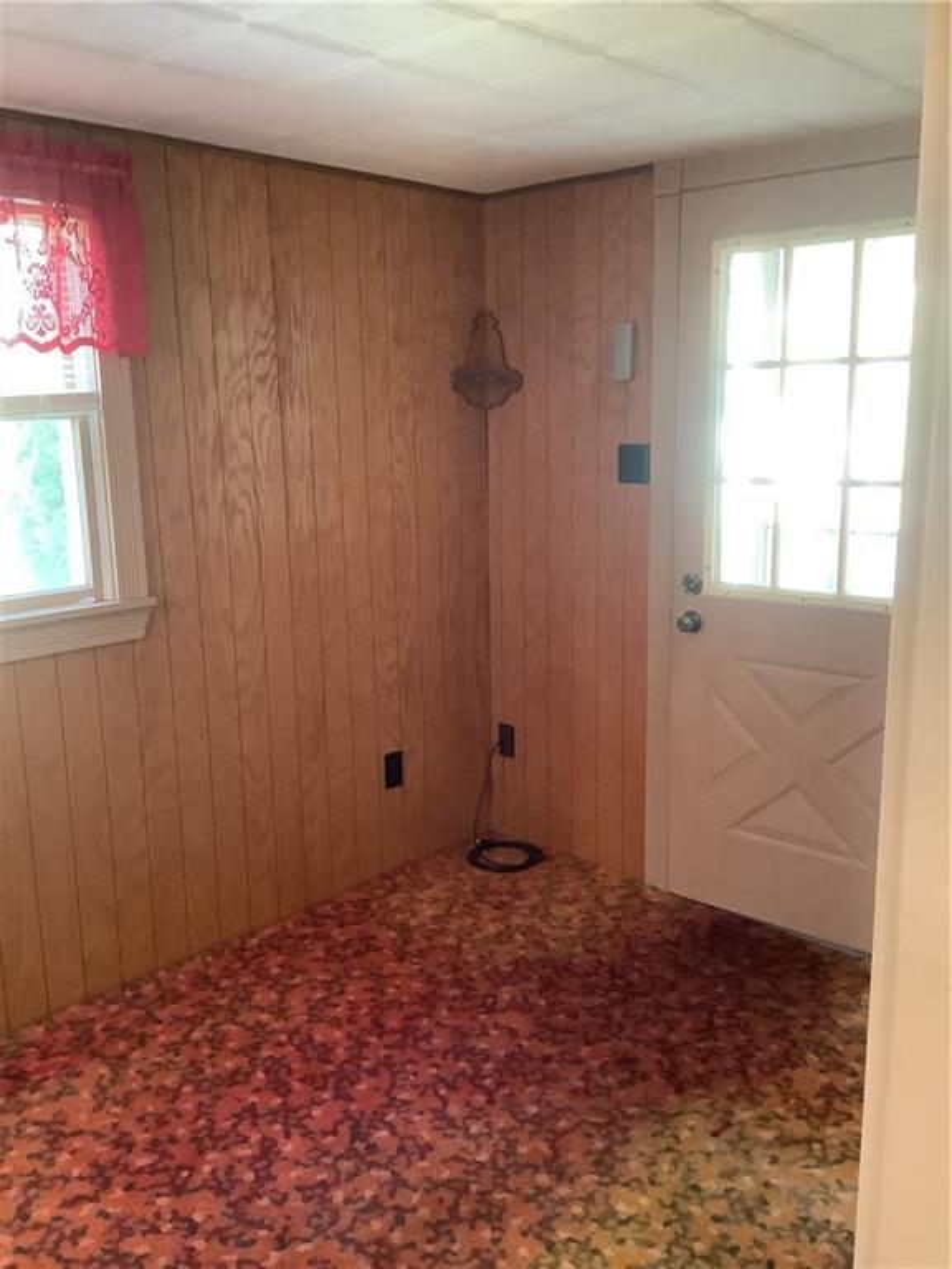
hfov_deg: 45.4
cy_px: 634
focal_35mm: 31
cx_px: 476
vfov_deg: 58.4
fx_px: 1137
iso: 400
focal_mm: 3.3
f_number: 2.4
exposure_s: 1/40
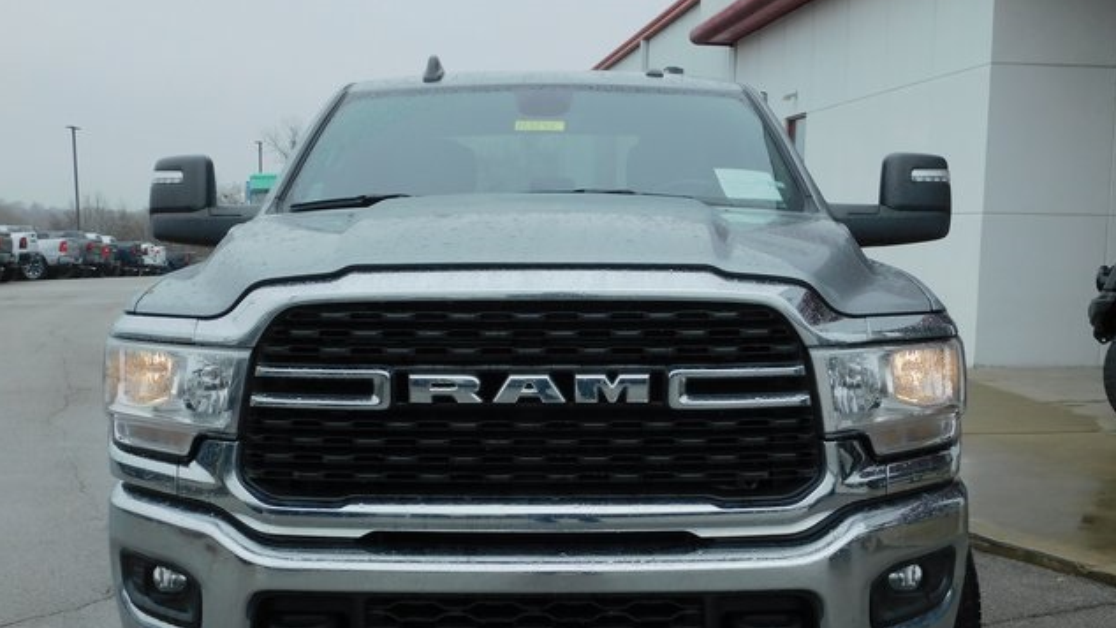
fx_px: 1302
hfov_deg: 46.4
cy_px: 406
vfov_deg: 27.0
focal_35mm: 44
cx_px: 556
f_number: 3.6
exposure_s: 1/640
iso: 125
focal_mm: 7.1
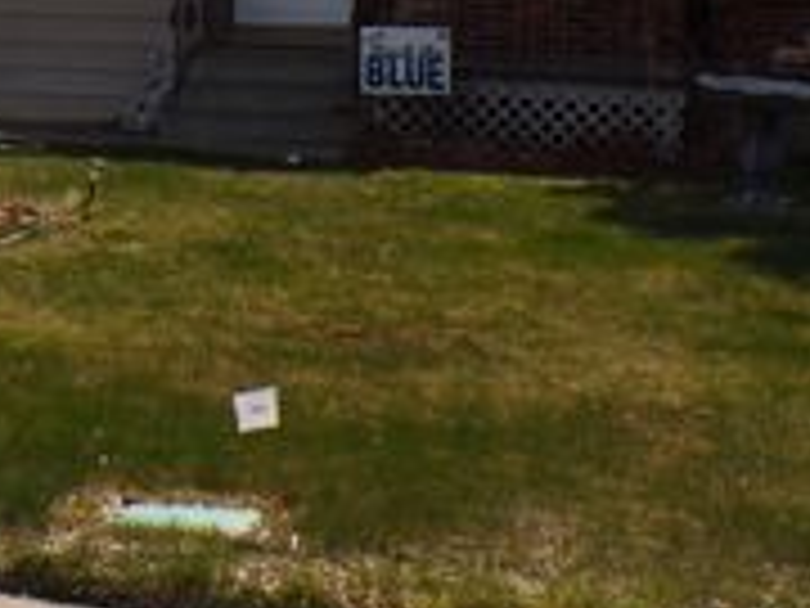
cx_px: 45
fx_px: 2410
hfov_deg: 18.7
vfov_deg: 14.0
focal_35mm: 103
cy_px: -70
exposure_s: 1/600
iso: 100
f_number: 4.9
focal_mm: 6.6
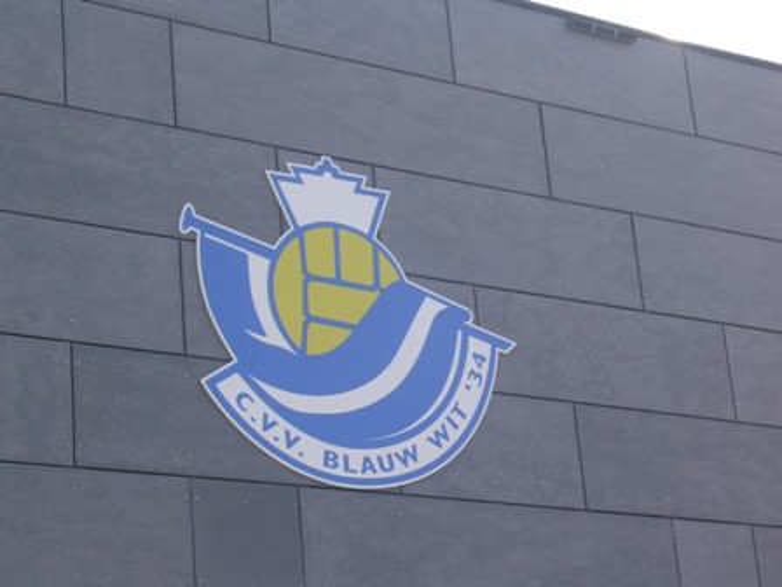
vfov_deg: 16.4
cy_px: 294
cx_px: 391
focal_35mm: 90
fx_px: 2033
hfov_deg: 21.8
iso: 70
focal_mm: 13.7
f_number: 4.2
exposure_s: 1/430
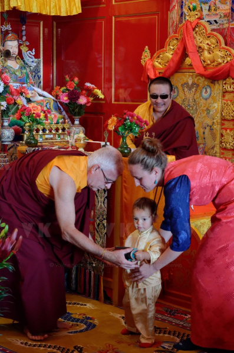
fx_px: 735
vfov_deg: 27.1
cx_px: 117
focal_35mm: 75
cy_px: 176
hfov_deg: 18.1
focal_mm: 50
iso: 2000
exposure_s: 1/160
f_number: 5.6
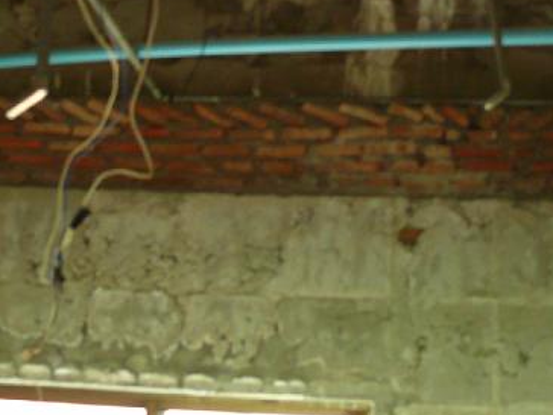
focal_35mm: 77
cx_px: 242
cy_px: 29
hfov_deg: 25.3
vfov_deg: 18.8
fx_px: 1230
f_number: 2.8
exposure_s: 1/3.2
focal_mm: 7.4
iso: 200
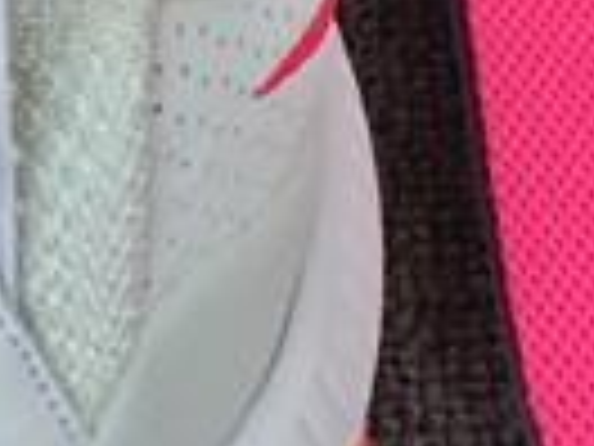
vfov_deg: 6.8
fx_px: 3638
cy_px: -475
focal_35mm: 212
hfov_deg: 9.3
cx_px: 351
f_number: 2.4
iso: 25
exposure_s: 1/384
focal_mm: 3.3
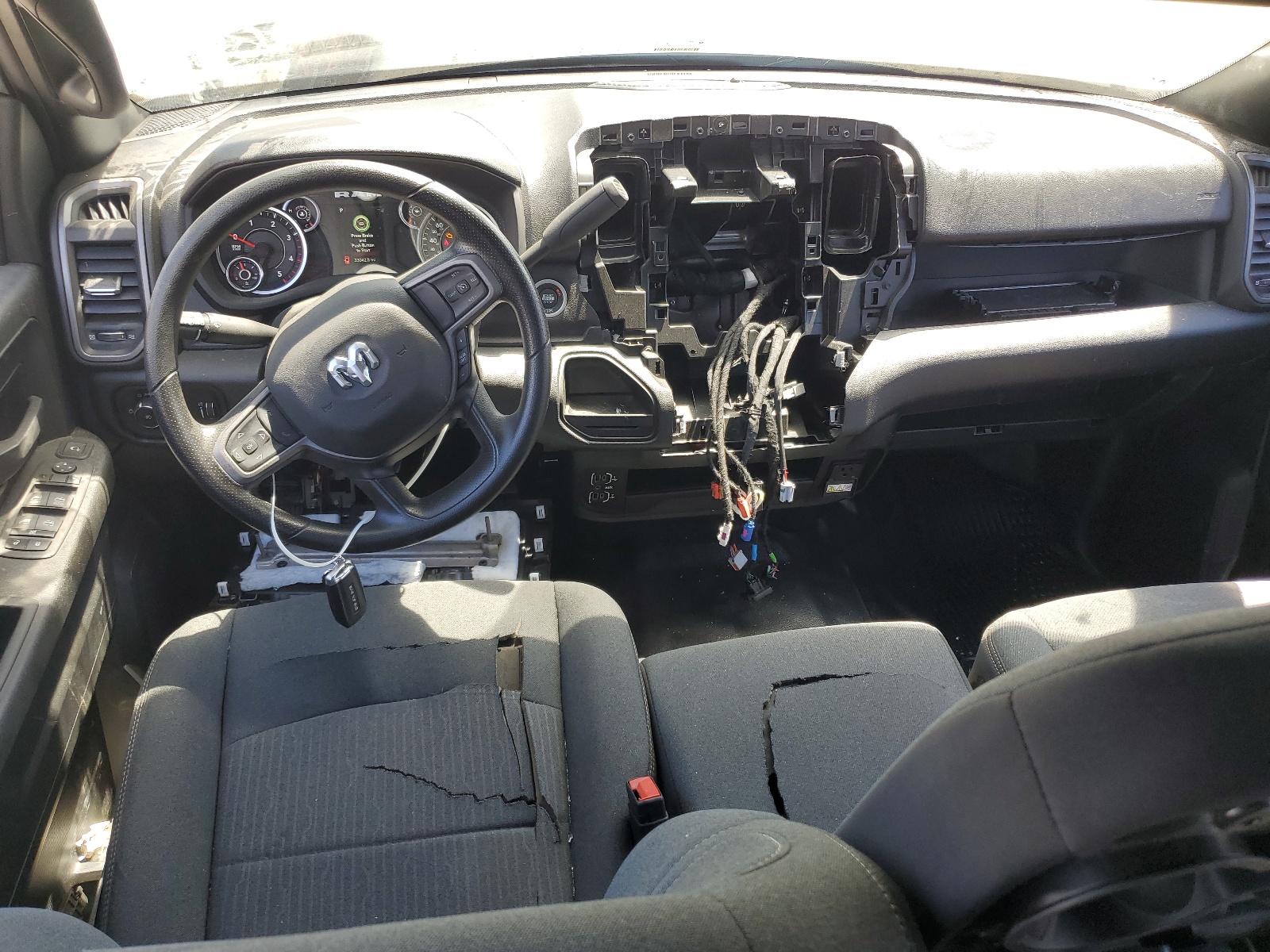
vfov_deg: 53.1
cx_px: 635
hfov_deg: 67.3
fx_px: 954
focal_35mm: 26
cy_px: 476
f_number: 1.5
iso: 50
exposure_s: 1/250
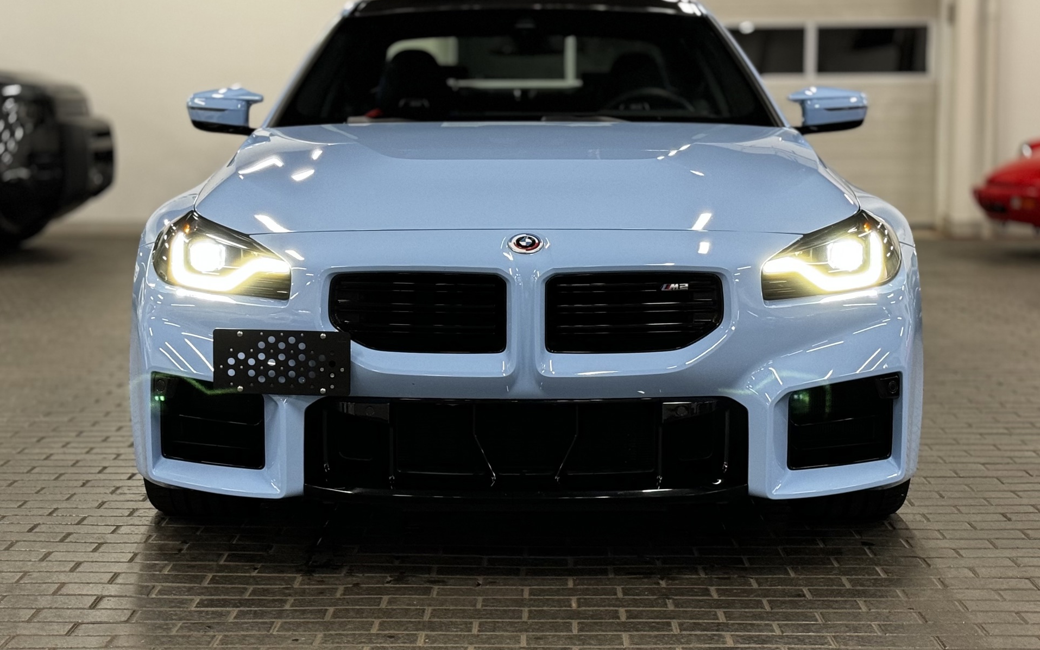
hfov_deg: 39.6
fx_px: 1446
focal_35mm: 51
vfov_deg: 25.3
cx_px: 520
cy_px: 300
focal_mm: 6.86
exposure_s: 1/54
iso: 160
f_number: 1.78
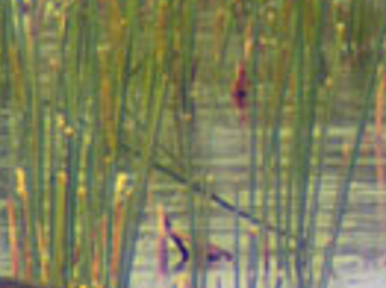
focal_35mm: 471
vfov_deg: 3.2
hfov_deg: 4.2
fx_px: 5247
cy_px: 232
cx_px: 3
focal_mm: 32
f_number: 5.1
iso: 100
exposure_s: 1/16.7
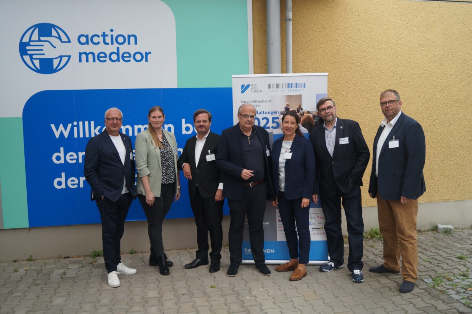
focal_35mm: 33
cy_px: 157
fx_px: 432
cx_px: 236
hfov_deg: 57.2
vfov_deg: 39.9
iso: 320
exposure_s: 1/160
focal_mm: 22
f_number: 4
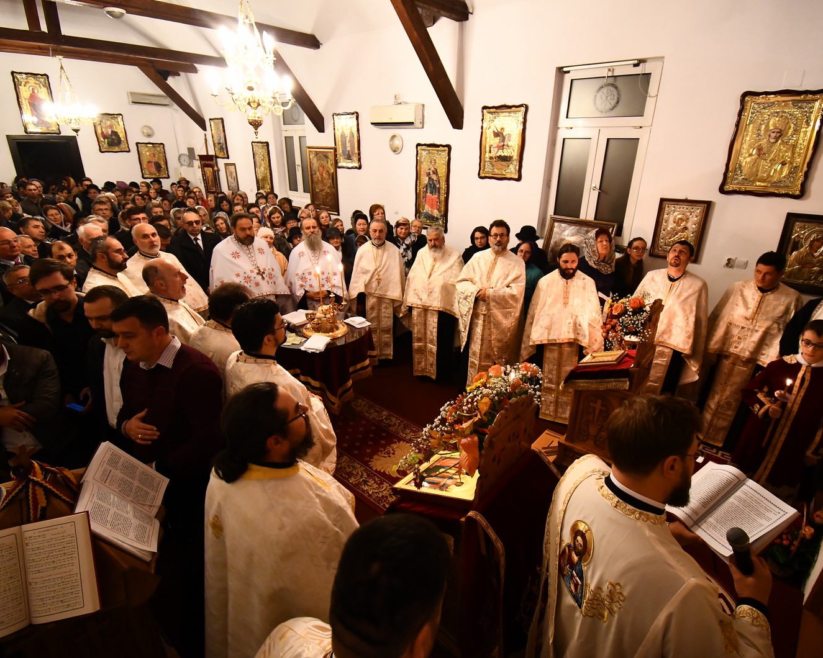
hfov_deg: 89.5
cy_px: 329
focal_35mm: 17
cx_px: 437
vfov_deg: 77.0
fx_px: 414
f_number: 4.5
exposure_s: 1/15
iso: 2500
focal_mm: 10
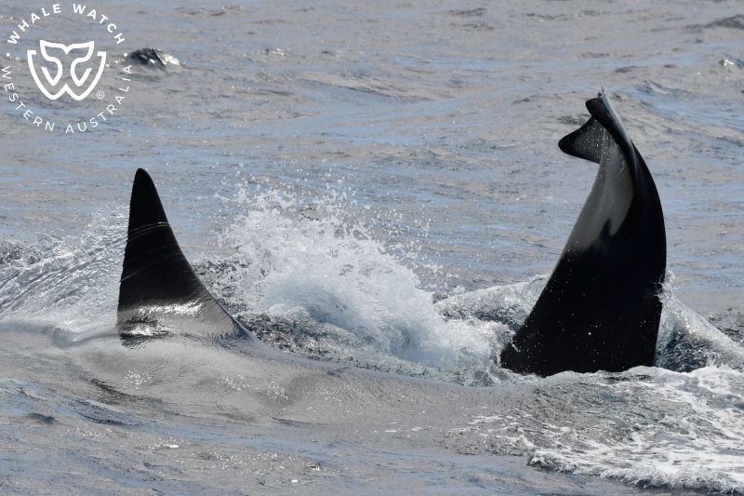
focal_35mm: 450
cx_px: 372
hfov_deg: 4.6
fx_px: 9297
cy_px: 248
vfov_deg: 3.1
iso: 320
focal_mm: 300
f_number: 8
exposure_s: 1/2000
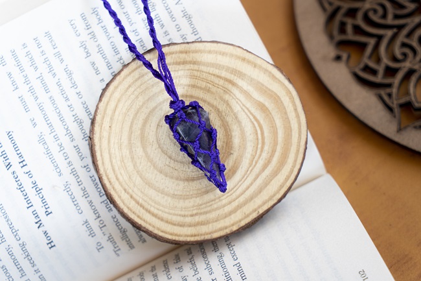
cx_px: 210
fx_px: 818
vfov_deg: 19.4
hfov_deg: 28.9
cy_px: 140
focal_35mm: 70
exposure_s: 1/60
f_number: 5.6
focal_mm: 70
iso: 1000
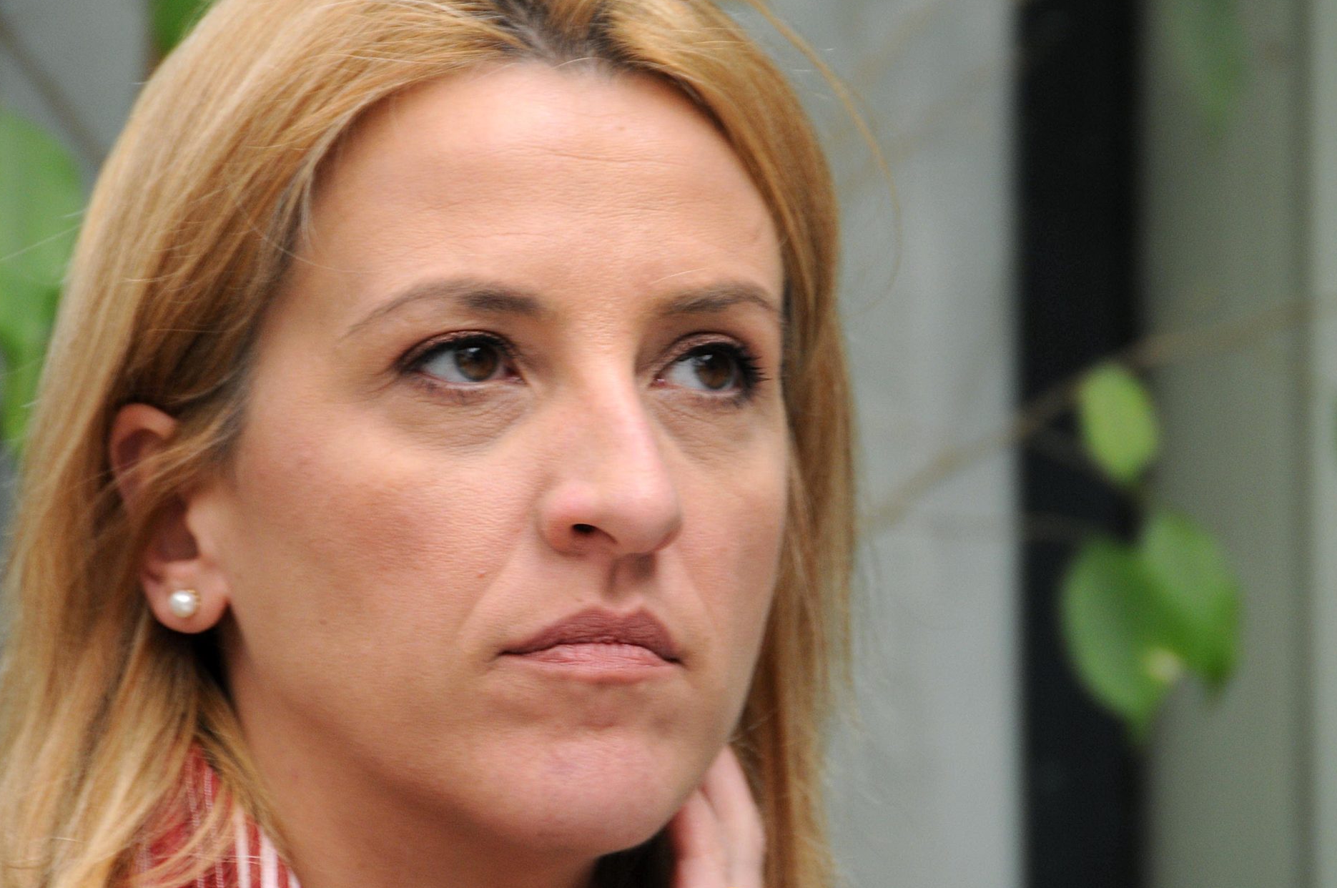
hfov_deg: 5.9
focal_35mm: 349
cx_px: 601
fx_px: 12946
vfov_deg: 3.9
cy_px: 450
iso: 400
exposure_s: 1/200
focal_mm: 170
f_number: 5.6
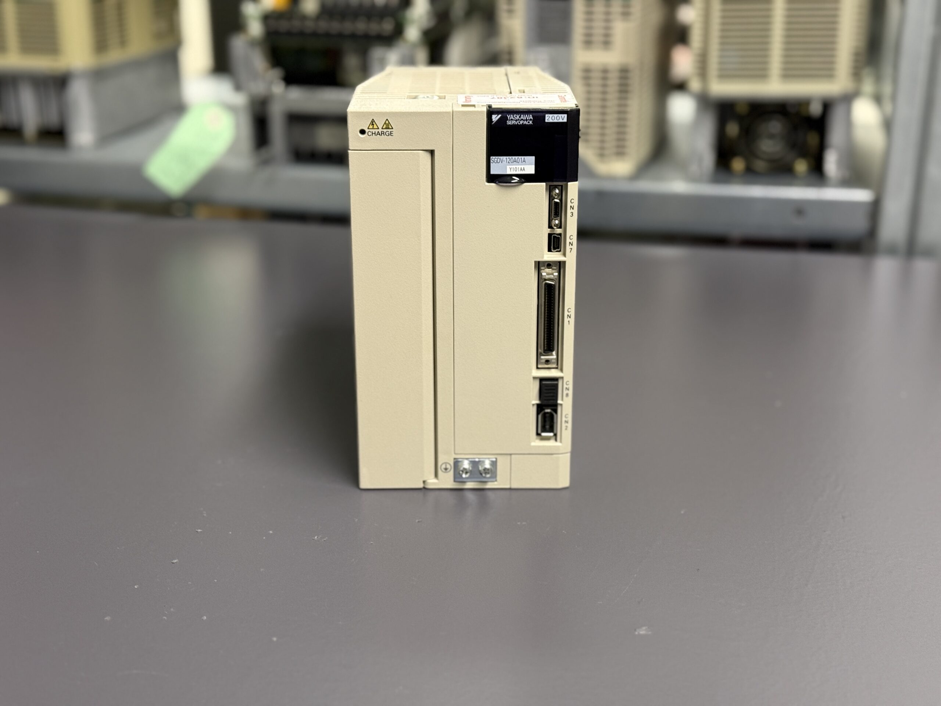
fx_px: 1305
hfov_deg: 39.7
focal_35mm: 48
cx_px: 470
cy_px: 353
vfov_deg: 30.3
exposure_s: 1/33
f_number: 1.78
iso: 200
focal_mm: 6.76
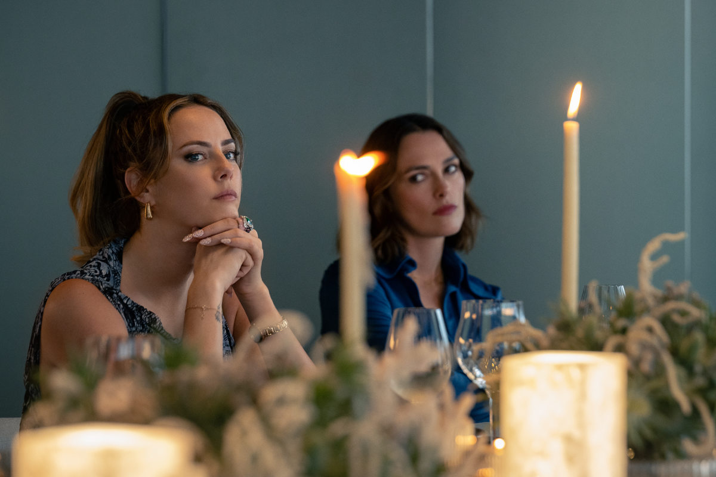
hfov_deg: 17.8
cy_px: 238
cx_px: 358
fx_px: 2287
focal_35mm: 115
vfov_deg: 11.9
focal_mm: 115
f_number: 4
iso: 2000
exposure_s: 1/125
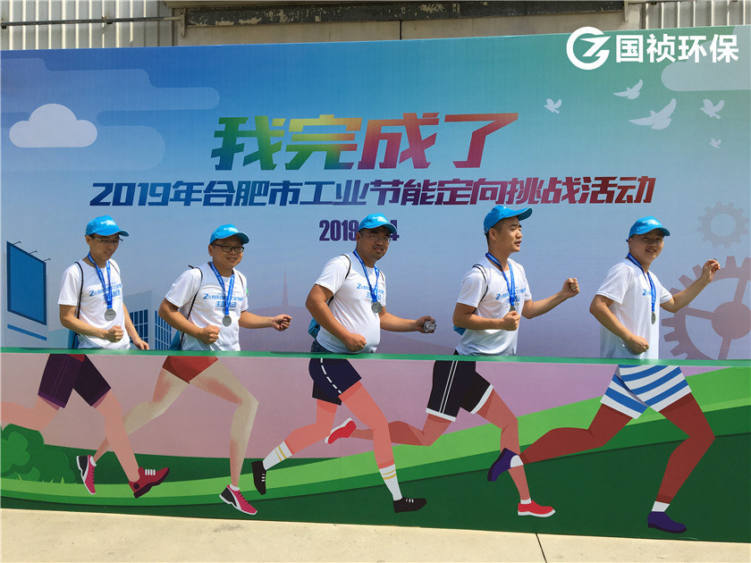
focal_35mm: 29
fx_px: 629
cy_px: 282
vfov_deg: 48.2
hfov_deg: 61.7
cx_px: 376
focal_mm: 4.15
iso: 25
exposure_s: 1/1789
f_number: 2.2
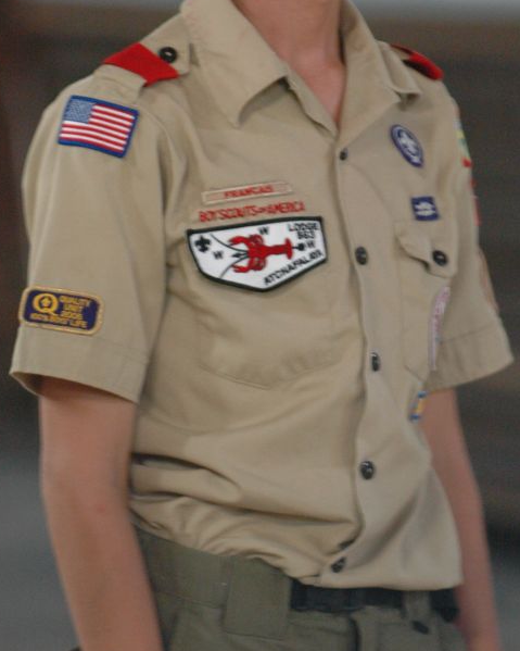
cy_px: 174
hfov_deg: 3.2
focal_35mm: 481
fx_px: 9256
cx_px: 301
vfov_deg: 4.0
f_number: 2.8
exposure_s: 1/30
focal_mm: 200
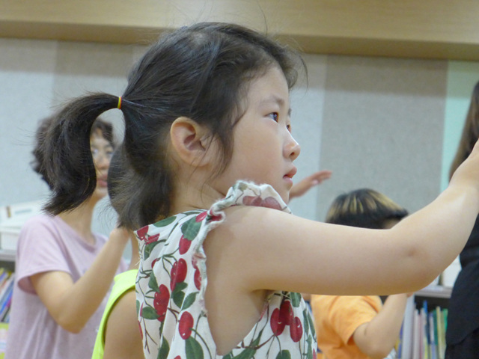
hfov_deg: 26.0
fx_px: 1038
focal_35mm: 75
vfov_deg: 19.6
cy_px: 180
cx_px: 240
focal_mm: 14.7
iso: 1250
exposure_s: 1/400
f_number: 2.2
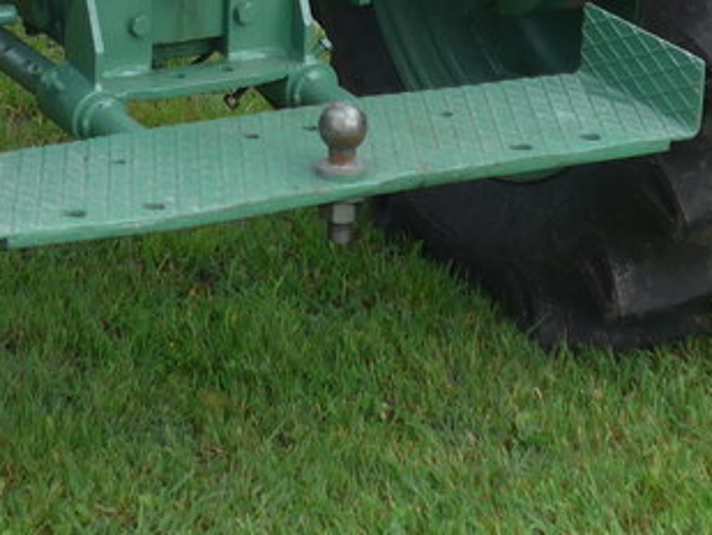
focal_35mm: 171
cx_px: 154
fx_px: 3519
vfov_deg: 8.4
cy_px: -401
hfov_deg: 11.5
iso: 80
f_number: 2.8
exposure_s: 1/400
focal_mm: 9
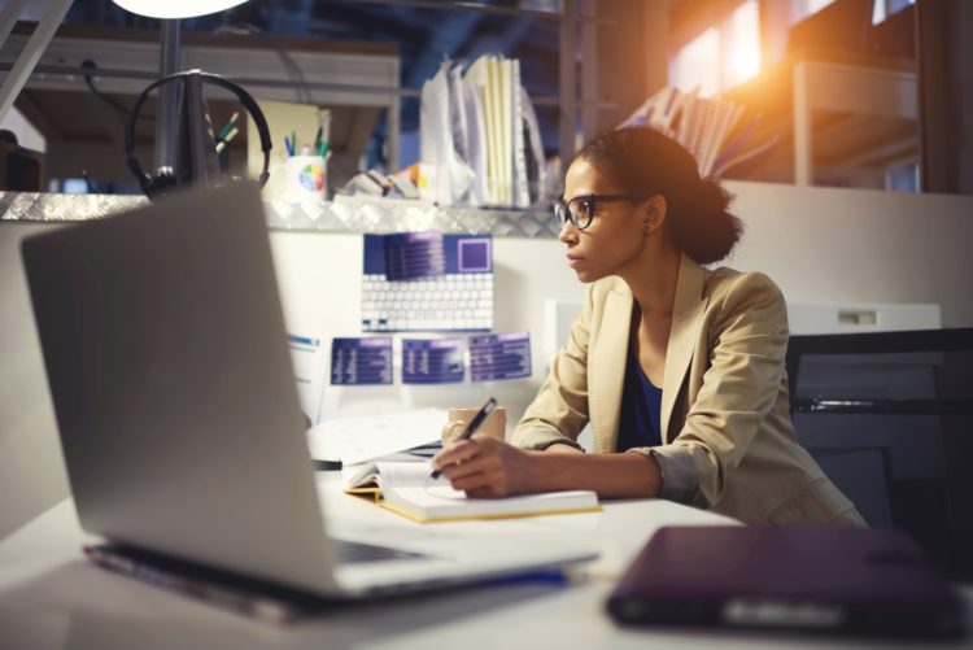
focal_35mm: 35
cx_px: 486
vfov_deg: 37.9
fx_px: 946
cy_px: 325
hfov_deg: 54.4
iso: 125
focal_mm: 35
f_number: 1.6
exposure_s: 1/80
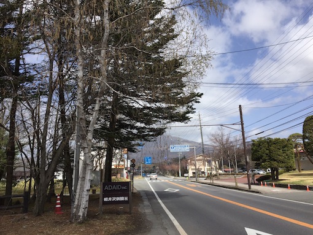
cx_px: 156
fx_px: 262
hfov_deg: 61.6
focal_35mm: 29
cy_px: 118
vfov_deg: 48.3
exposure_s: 1/3049
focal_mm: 4.15
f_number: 2.2
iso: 32
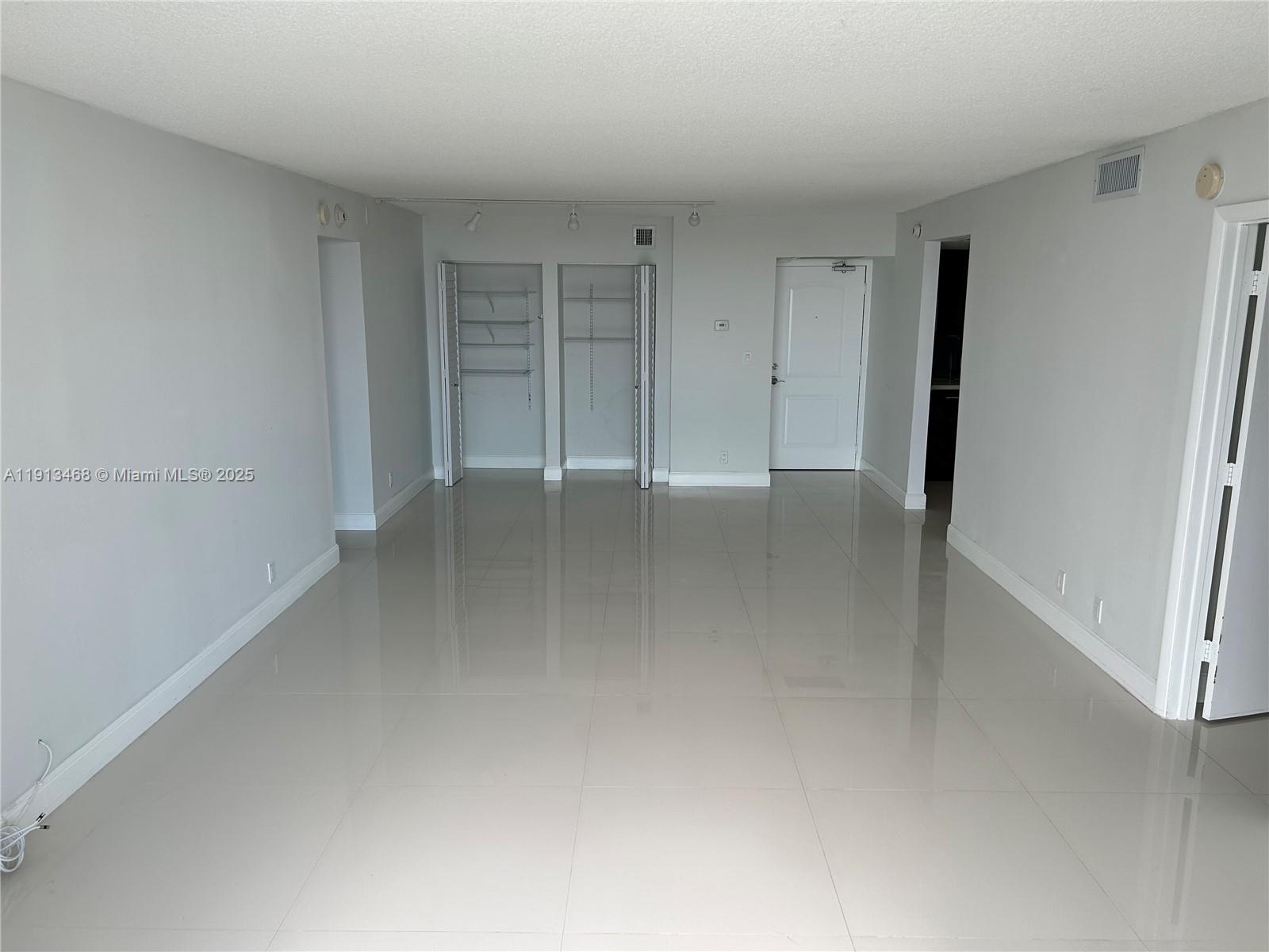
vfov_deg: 53.1
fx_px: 953
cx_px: 634
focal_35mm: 26
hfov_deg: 67.3
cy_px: 476
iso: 50
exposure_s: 1/536
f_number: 1.5
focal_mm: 5.7
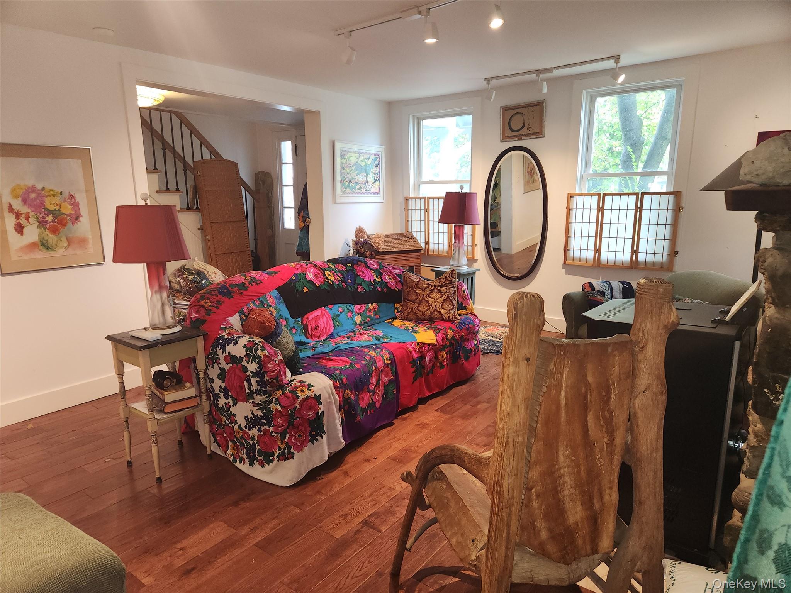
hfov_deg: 73.9
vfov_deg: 58.9
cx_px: 396
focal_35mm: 23
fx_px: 526
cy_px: 296
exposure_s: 1/40
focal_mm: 5.4
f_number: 1.8
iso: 100
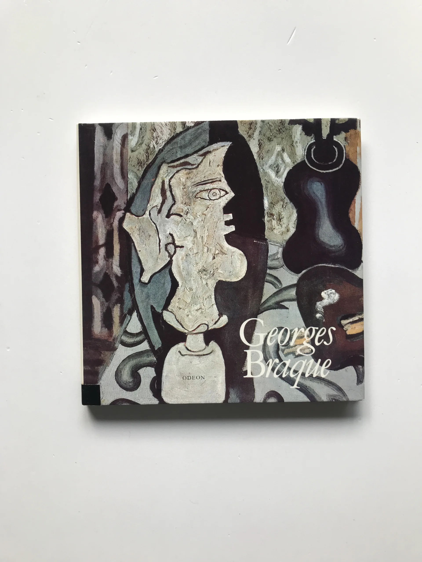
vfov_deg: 63.4
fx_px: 455
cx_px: 211
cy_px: 281
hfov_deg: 49.7
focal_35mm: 28
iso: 25
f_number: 1.8
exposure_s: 1/100
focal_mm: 3.99
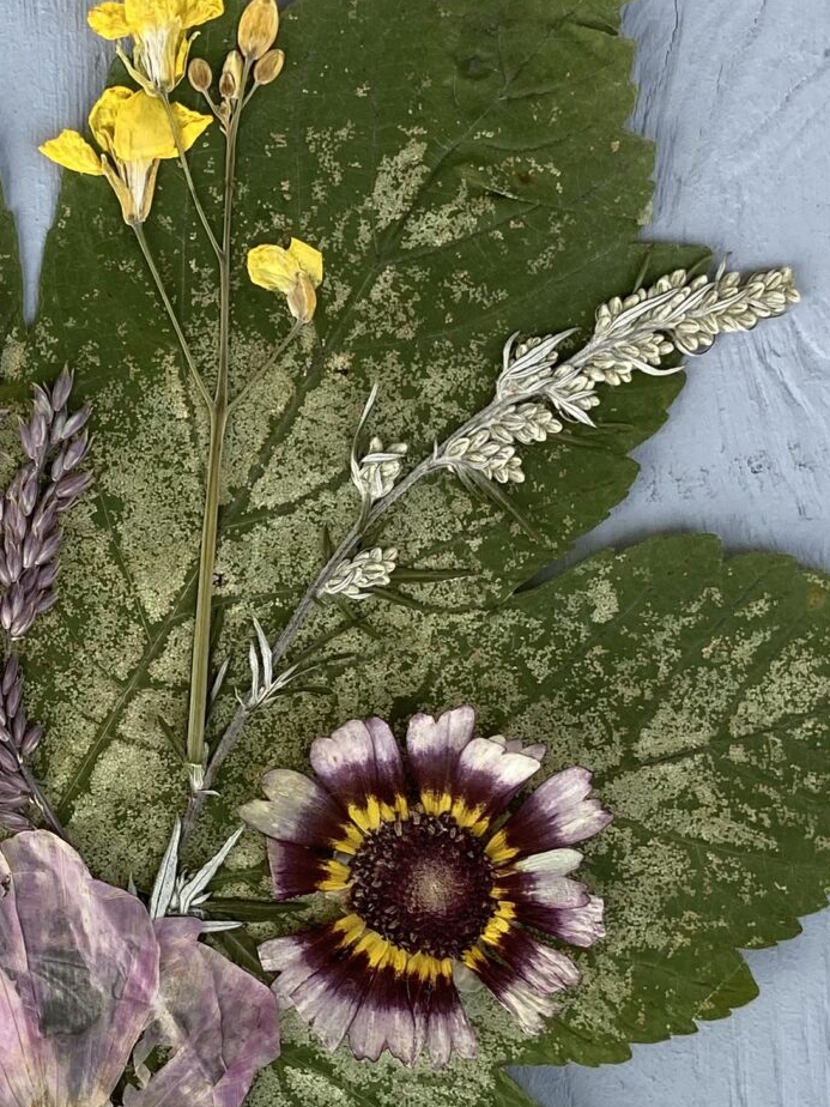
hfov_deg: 19.9
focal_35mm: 72
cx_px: 40
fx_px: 2302
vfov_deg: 27.0
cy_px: 617
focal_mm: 4.25
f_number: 1.8
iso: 32
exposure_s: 1/245
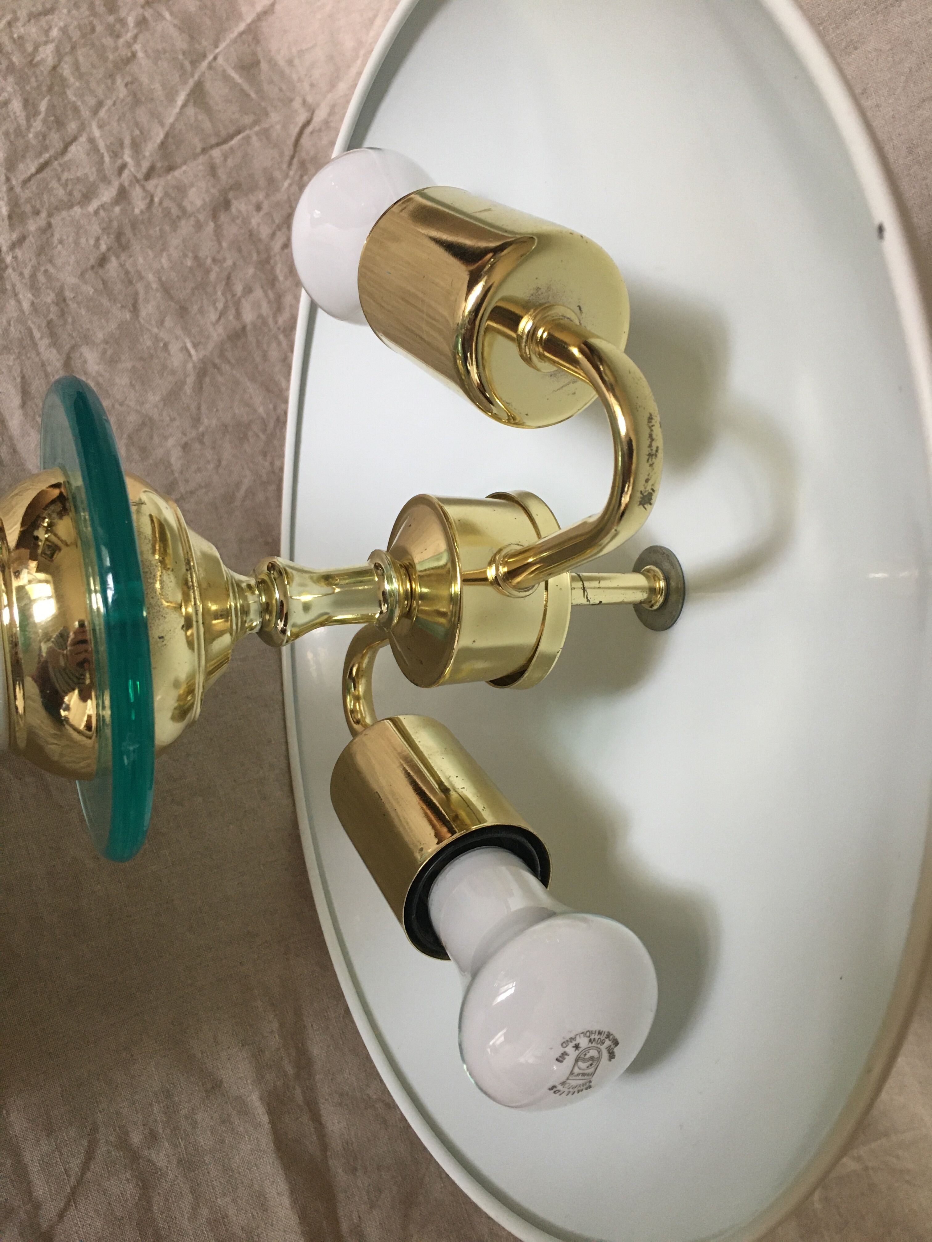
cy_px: 621
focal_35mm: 29
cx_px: 466
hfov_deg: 48.2
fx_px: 1041
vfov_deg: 61.7
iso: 160
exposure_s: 1/33
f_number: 2.2
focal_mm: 4.15
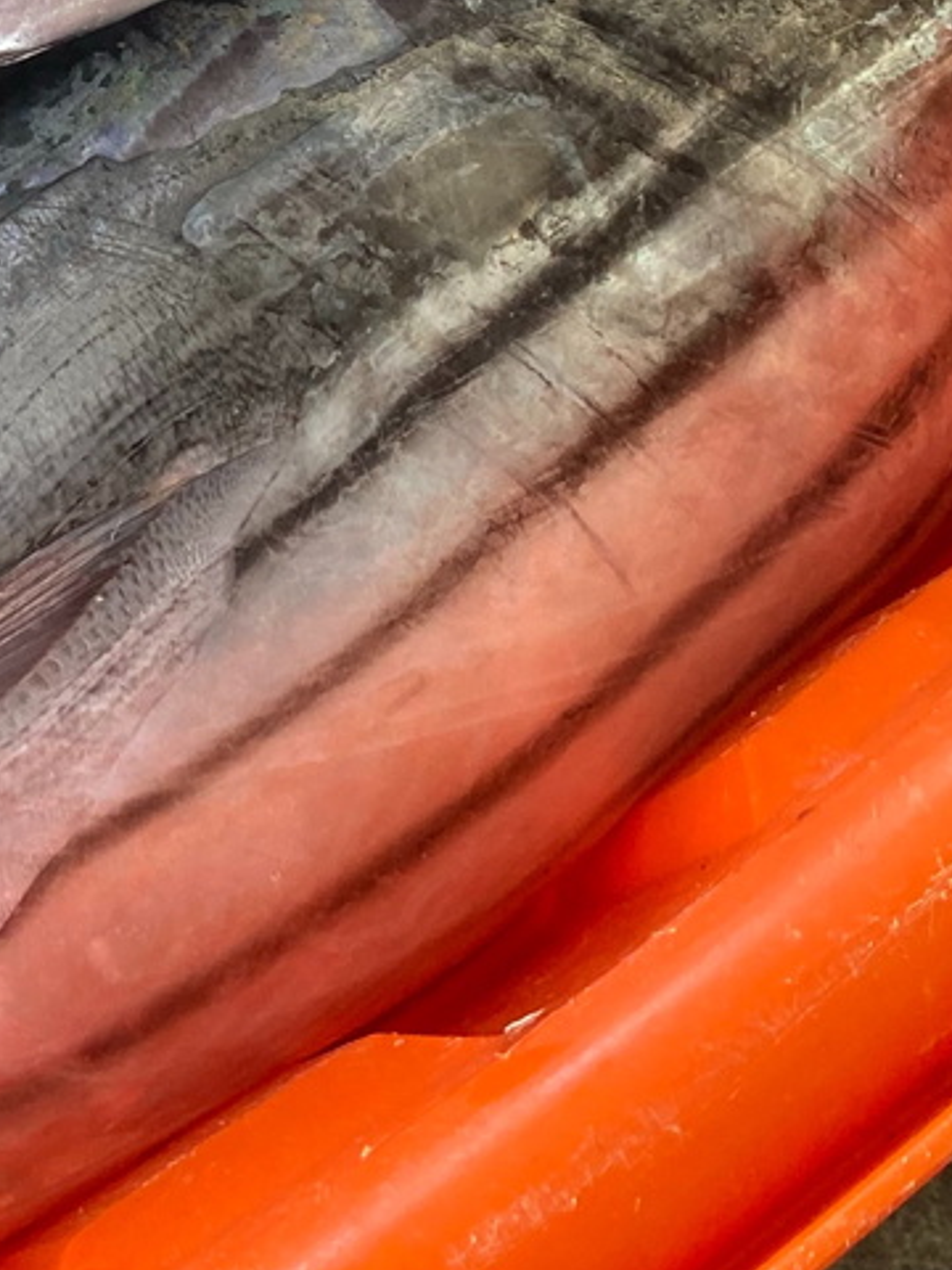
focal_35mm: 74
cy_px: -467
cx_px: -254
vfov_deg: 22.9
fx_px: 2714
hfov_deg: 18.6
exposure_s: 1/121
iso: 125
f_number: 1.8
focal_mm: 4.25
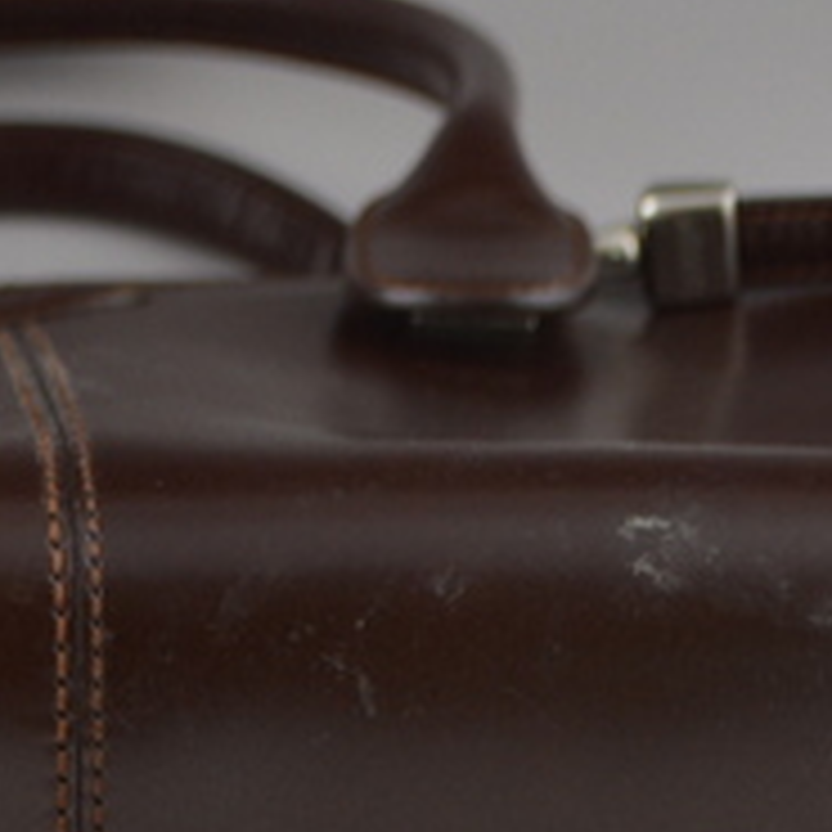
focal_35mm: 169
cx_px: 40
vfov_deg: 10.2
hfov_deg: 10.3
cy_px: 985
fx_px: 4585
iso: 400
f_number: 5
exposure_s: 1/60
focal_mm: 35
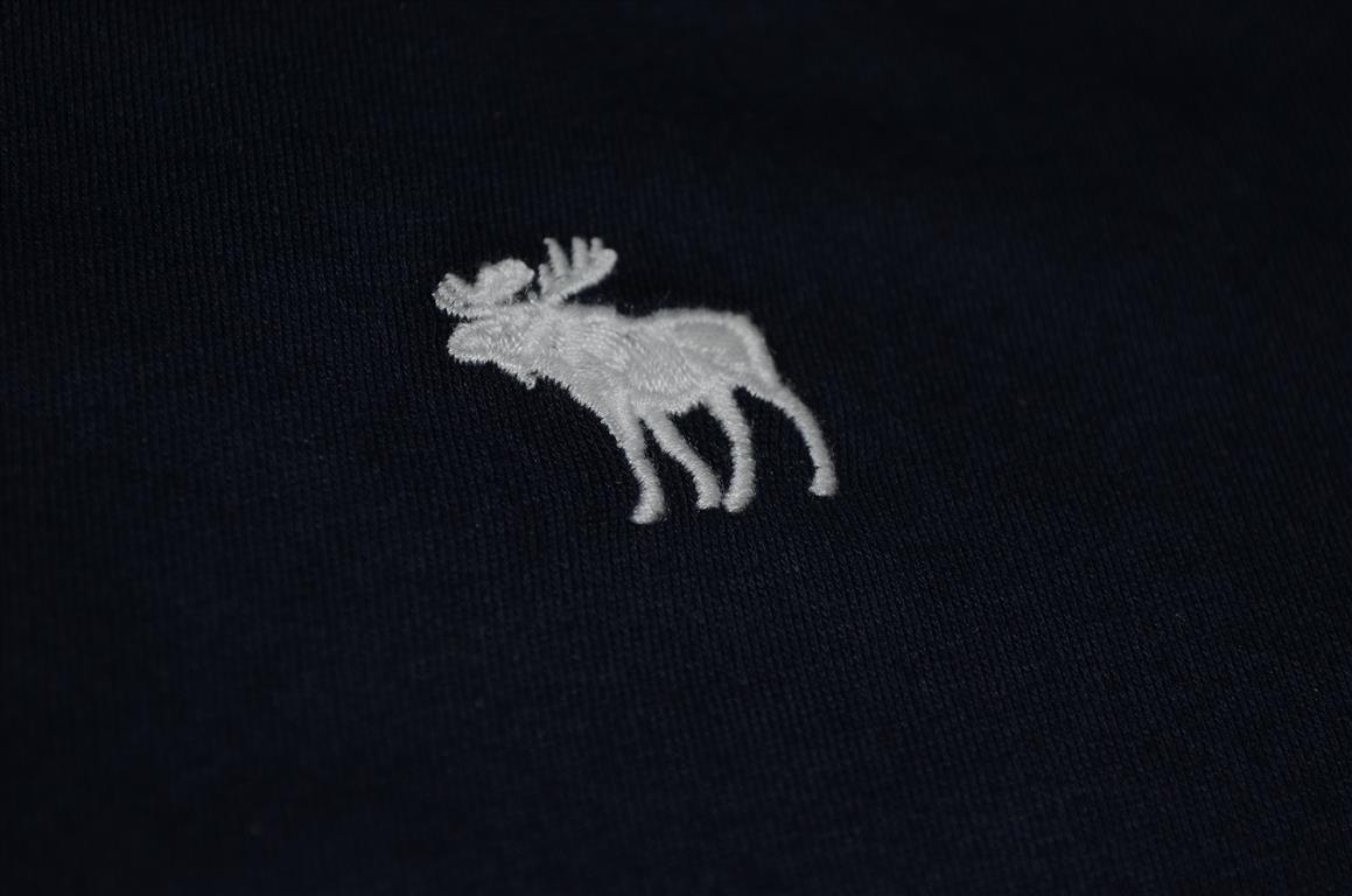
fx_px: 3092
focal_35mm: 82
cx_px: 676
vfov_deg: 16.5
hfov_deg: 24.7
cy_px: 448
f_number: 5.6
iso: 100
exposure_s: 1/60
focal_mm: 55
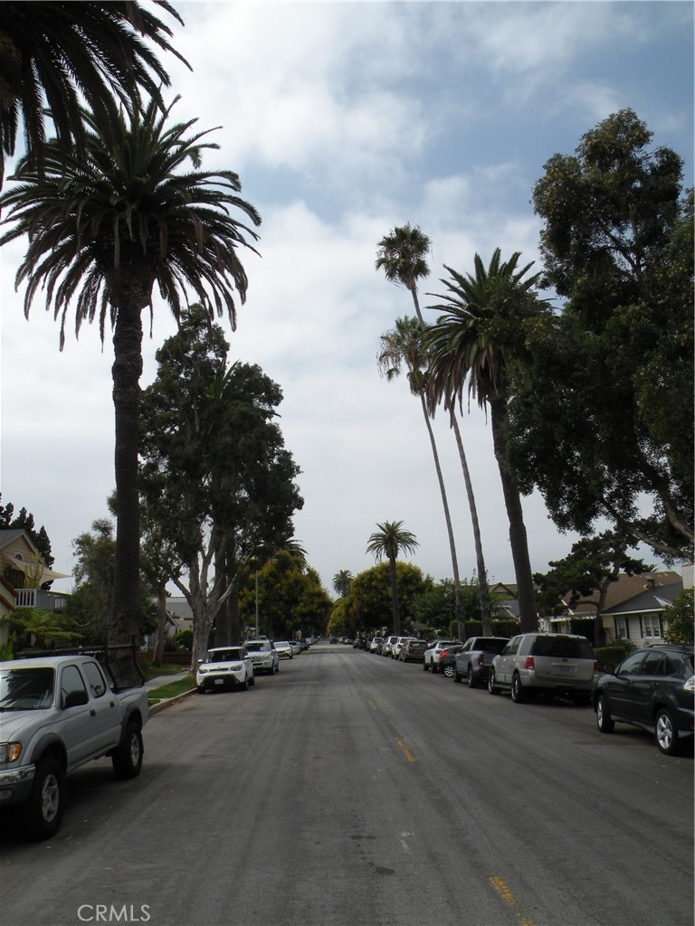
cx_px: 348
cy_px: 463
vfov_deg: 65.3
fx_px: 723
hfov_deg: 51.4
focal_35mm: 27
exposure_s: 1/383
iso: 64
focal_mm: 4.7
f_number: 7.1
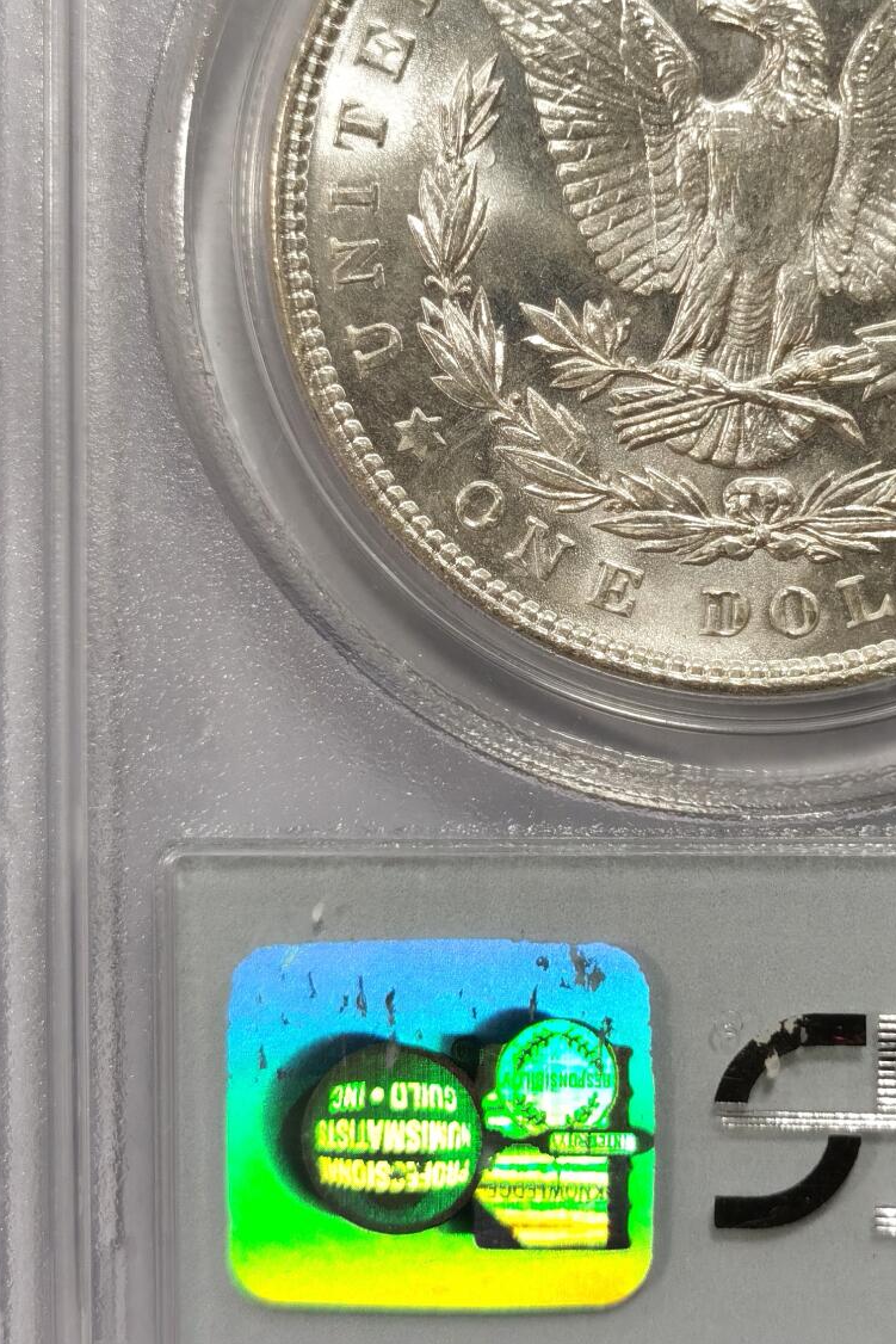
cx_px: 758
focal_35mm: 90
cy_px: 500
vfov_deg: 22.6
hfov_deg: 15.1
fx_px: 3359
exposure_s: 1/100
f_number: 16
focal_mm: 5.56
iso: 64
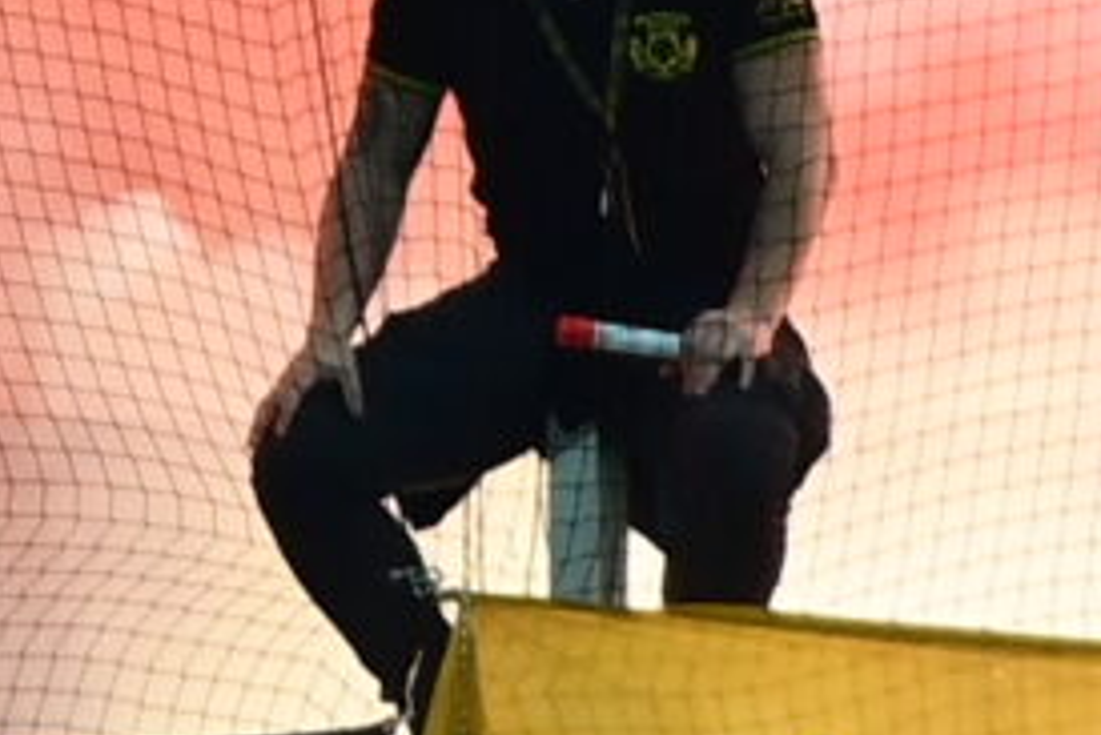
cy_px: -410
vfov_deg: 1.6
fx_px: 26773
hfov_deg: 2.3
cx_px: -1238
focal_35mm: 875
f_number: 3.5
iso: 2500
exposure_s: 1/1000
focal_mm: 200
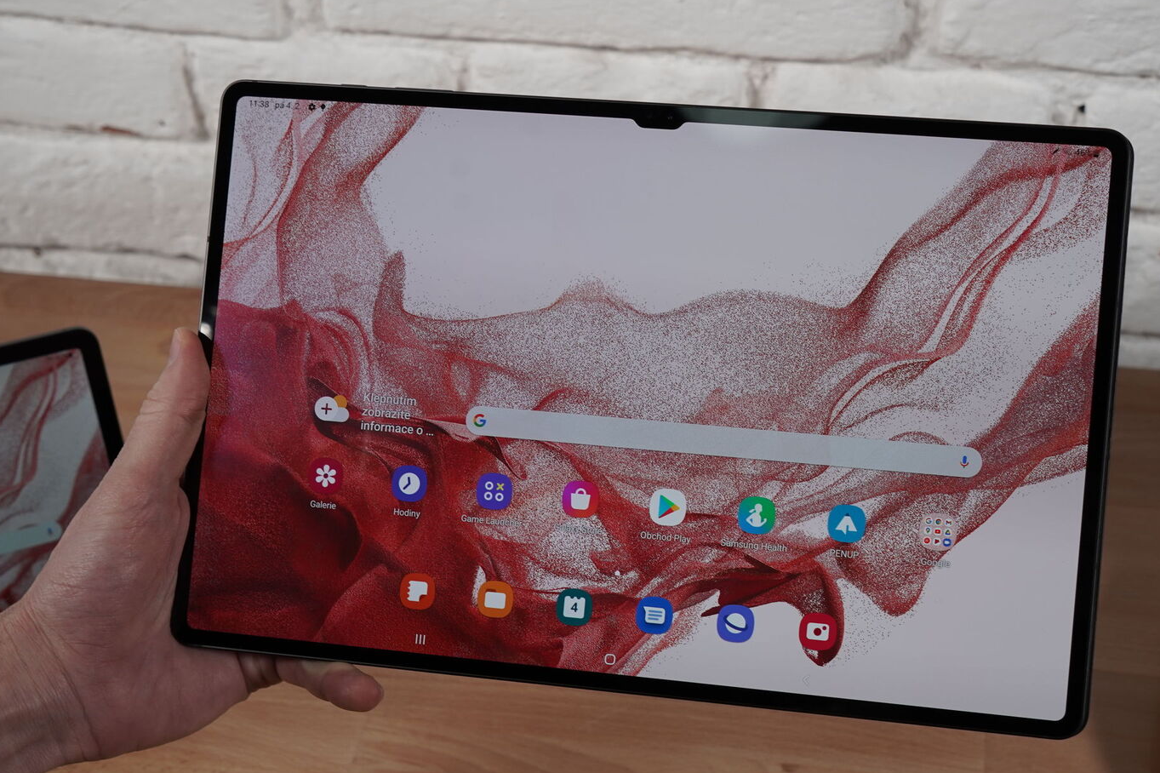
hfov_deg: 32.4
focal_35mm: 62
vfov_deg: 21.9
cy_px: 451
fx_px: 1997
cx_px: 606
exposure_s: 1/160
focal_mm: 44
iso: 400
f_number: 7.1
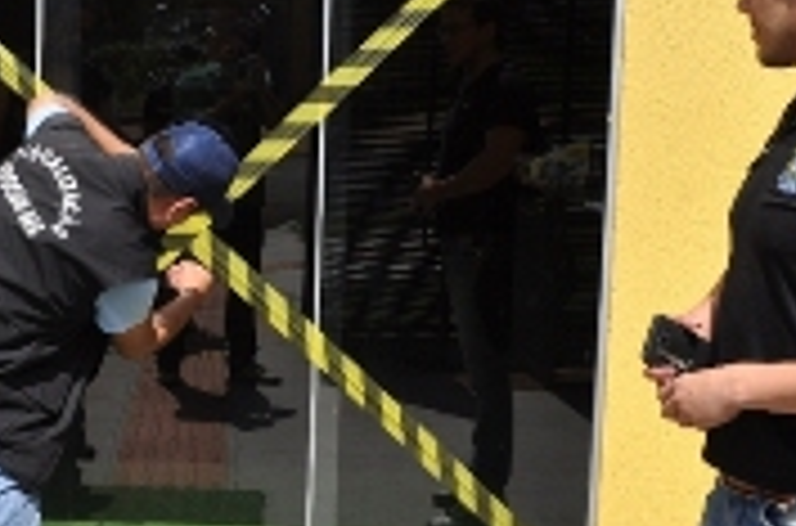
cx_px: 117
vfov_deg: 16.2
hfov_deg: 23.7
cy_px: 267
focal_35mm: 84
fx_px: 1852
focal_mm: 22
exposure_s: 1/400
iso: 200
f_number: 10
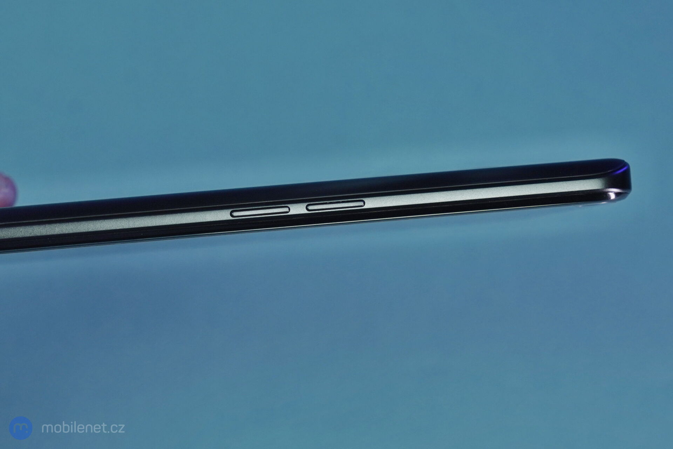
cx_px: 336
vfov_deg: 27.0
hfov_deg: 39.6
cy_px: 224
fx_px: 935
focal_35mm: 50
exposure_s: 1/160
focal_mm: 50
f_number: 7.1
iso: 640
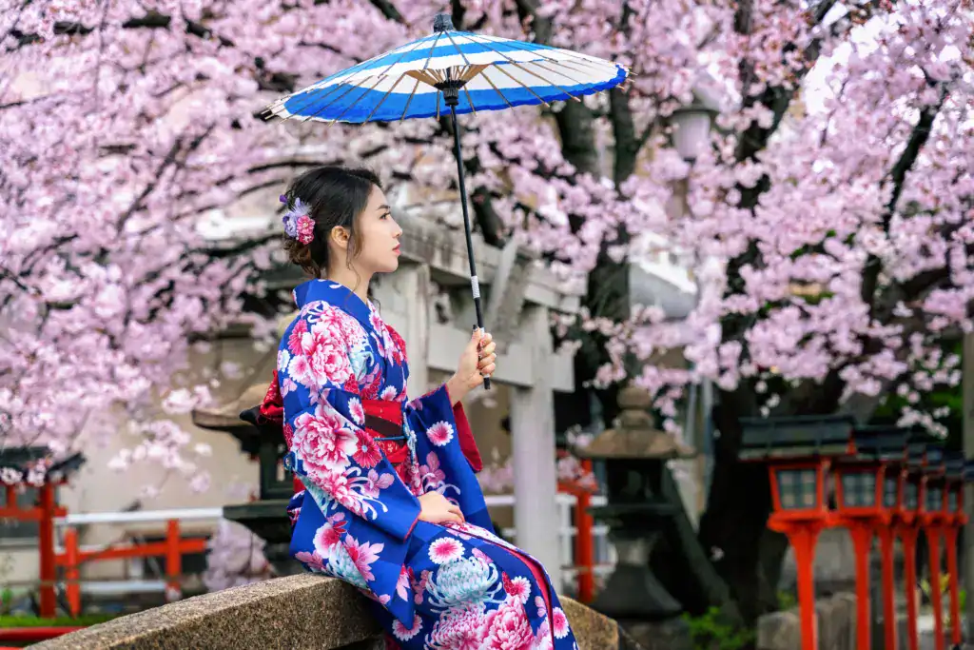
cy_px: 325
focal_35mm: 75
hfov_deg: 27.0
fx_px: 2029
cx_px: 487
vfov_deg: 18.2
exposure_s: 1/500
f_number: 4
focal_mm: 75
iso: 200
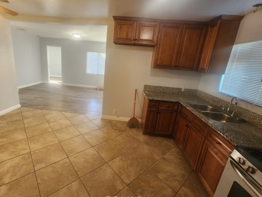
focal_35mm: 15
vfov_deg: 81.7
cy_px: 94
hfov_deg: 97.7
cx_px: 115
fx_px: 114
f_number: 2.2
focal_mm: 2.2
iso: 160
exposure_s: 1/60
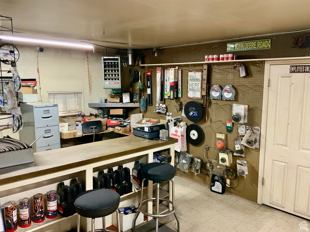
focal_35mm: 29
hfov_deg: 61.7
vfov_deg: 48.2
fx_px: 260
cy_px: 116
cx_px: 155
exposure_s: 1/60
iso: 160
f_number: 1.8
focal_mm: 3
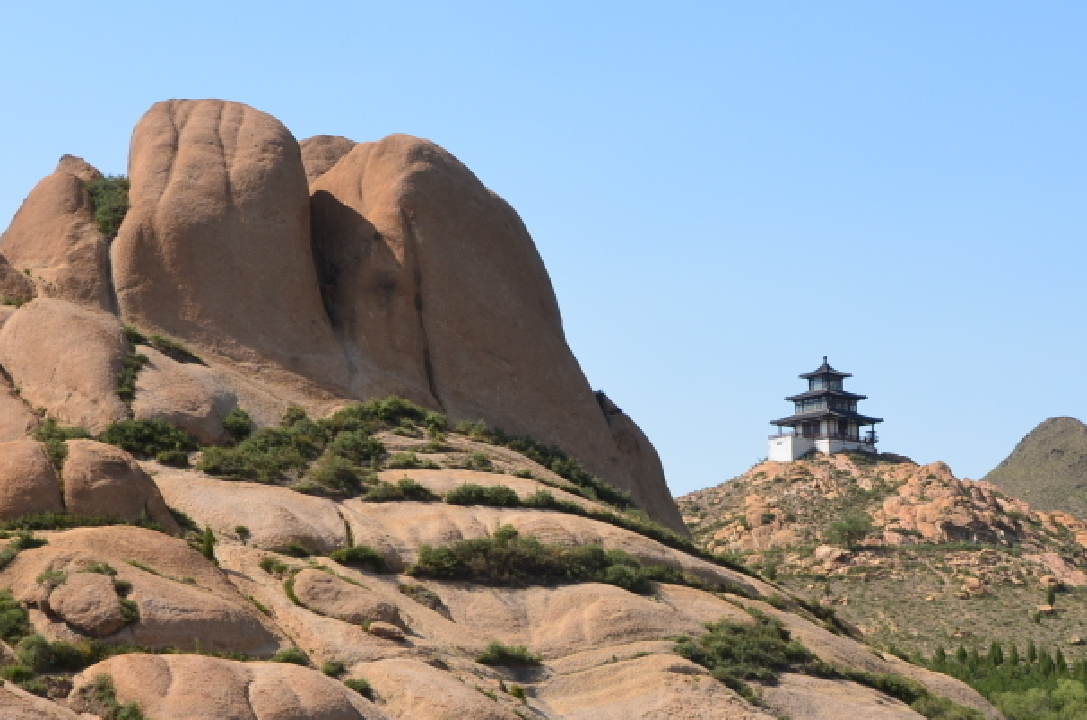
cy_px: 558
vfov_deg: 18.9
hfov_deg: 28.4
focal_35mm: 71
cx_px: 655
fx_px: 2139
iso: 200
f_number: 8
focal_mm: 28
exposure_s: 1/500
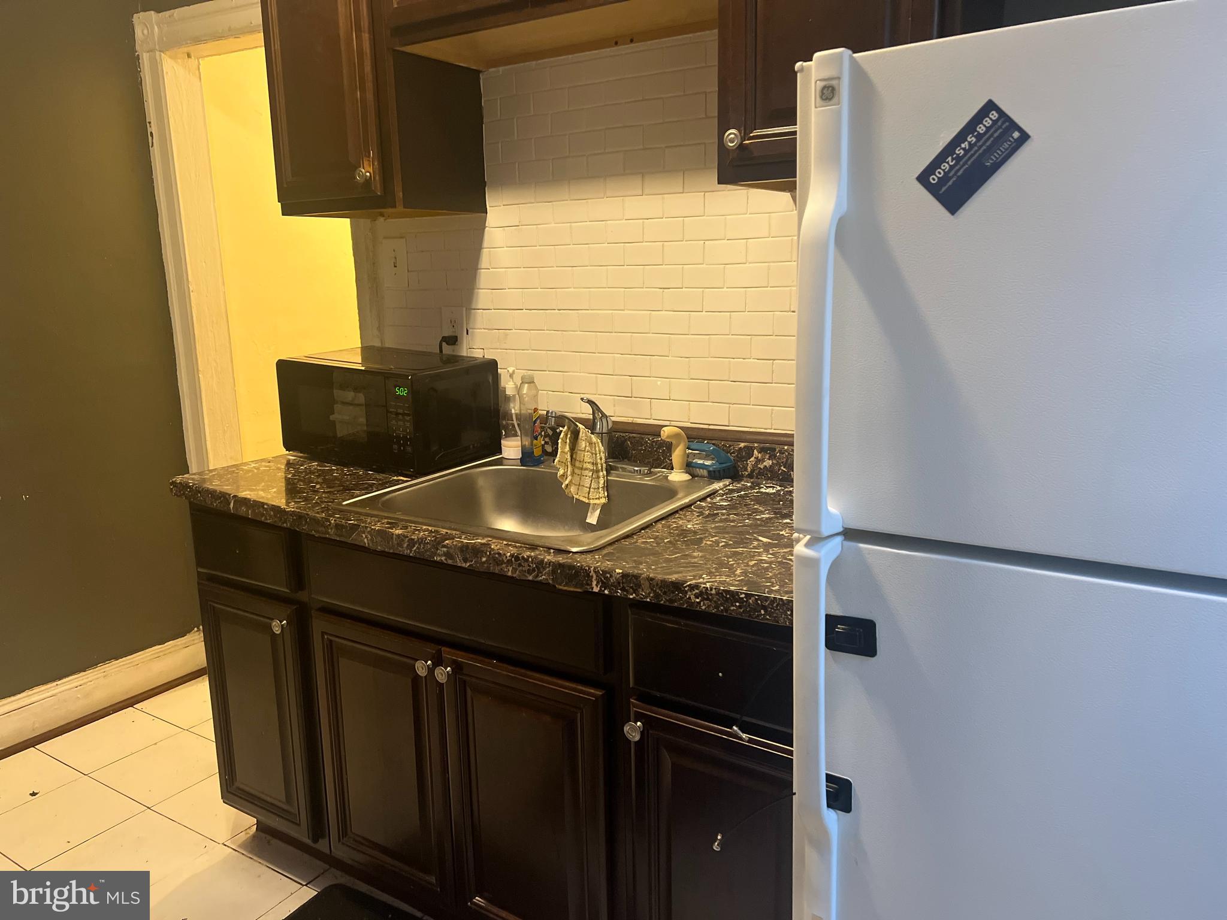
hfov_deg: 67.3
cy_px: 460
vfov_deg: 53.1
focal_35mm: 26
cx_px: 614
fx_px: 922
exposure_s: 1/60
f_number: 1.5
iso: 400
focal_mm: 5.7
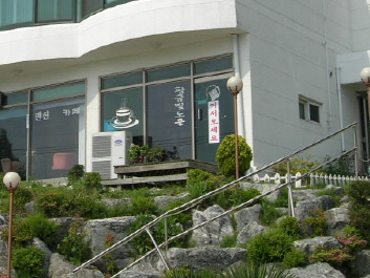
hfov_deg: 22.3
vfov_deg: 17.0
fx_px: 920
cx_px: 52
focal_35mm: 86
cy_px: 42
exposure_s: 1/806
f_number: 4.8
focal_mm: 7.8
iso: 64
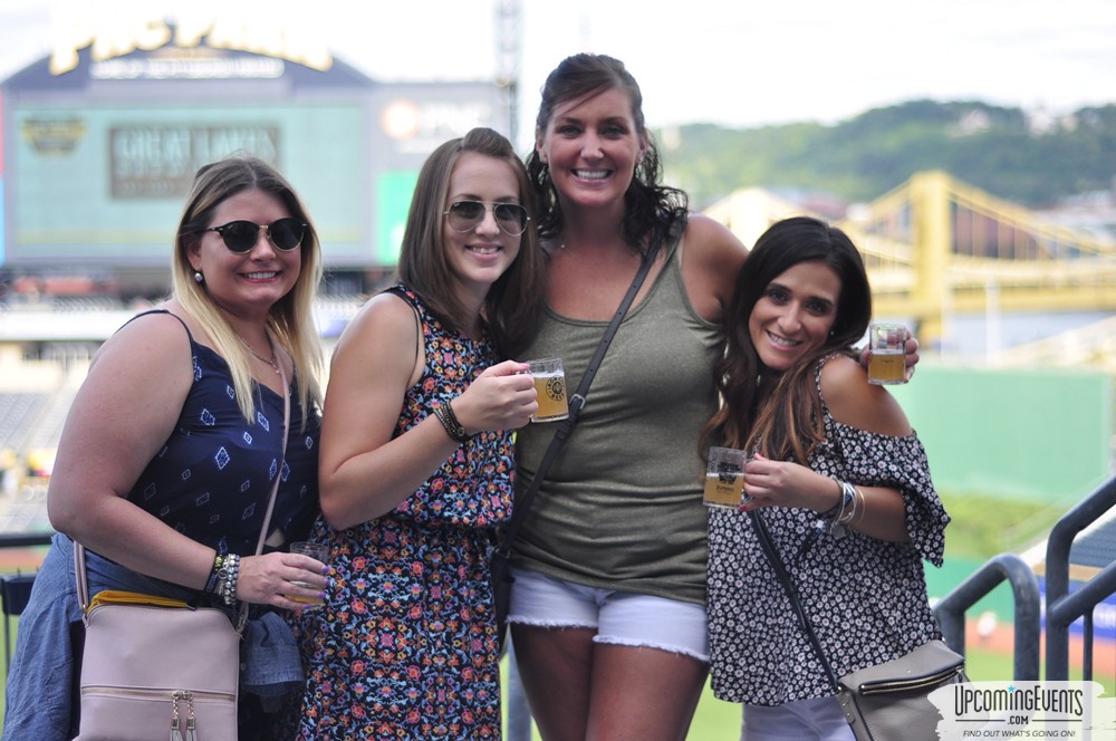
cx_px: 558
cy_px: 370
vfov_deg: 18.1
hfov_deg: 27.0
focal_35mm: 75
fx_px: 2322
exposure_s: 1/2000
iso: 200
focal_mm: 50
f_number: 1.8
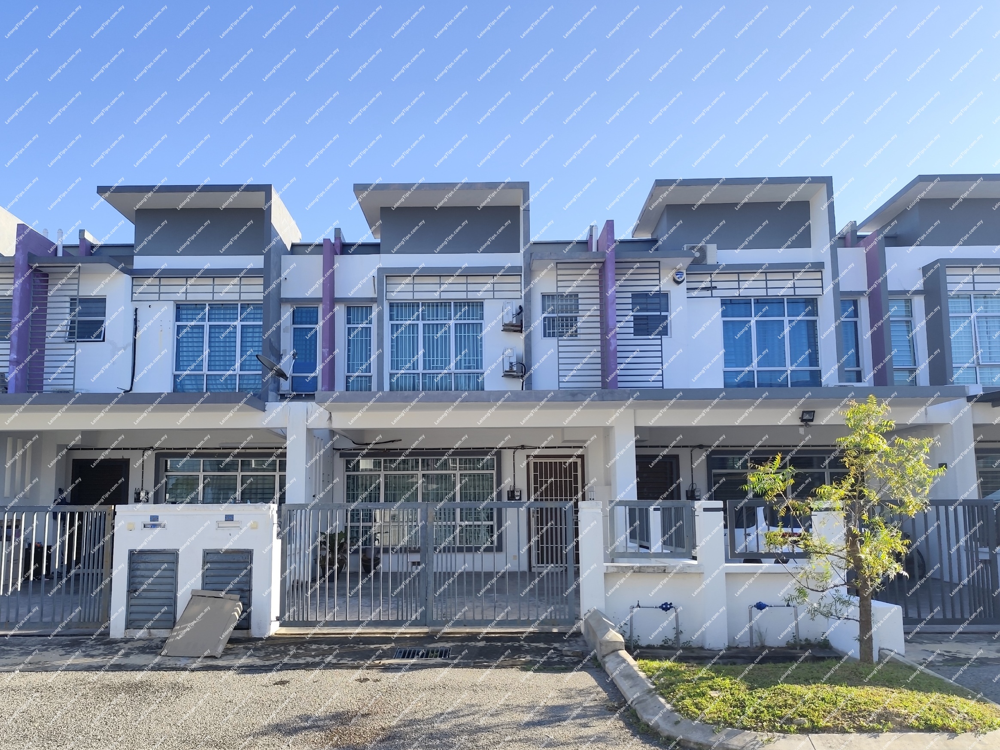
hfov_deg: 73.9
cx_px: 500
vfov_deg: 58.9
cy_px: 375
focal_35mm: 23
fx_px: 664
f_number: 1.65
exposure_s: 1/586
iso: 50
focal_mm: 6.14
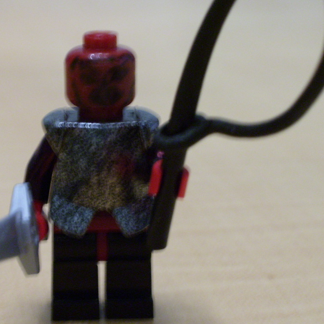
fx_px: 1070
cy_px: 160
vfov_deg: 17.2
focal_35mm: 101
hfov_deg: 17.2
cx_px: 108
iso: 160
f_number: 4
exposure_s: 1/8
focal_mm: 11.6
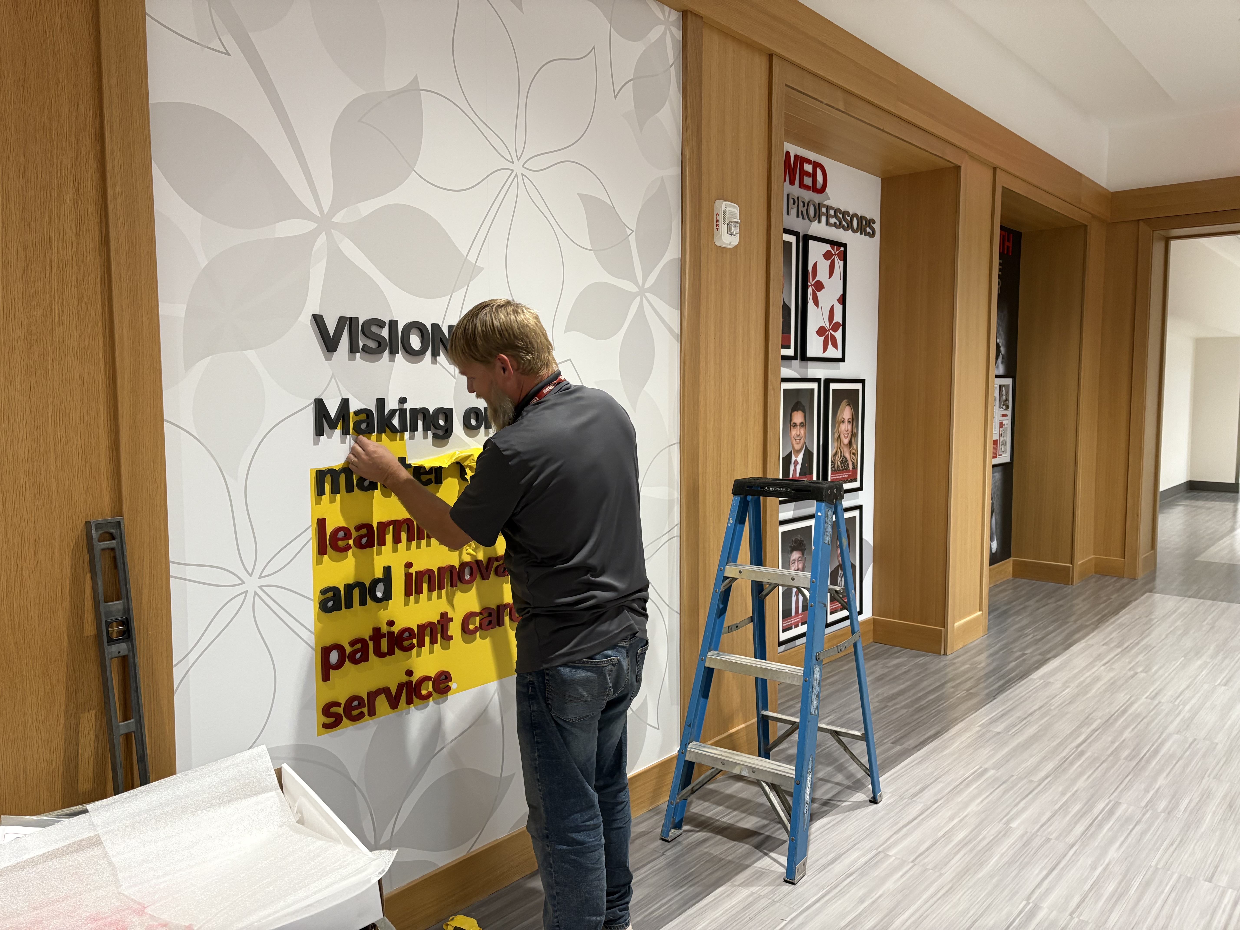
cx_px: 620
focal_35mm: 26
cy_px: 465
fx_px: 931
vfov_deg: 53.1
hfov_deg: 67.3
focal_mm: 5.96
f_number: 1.6
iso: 200
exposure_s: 1/60
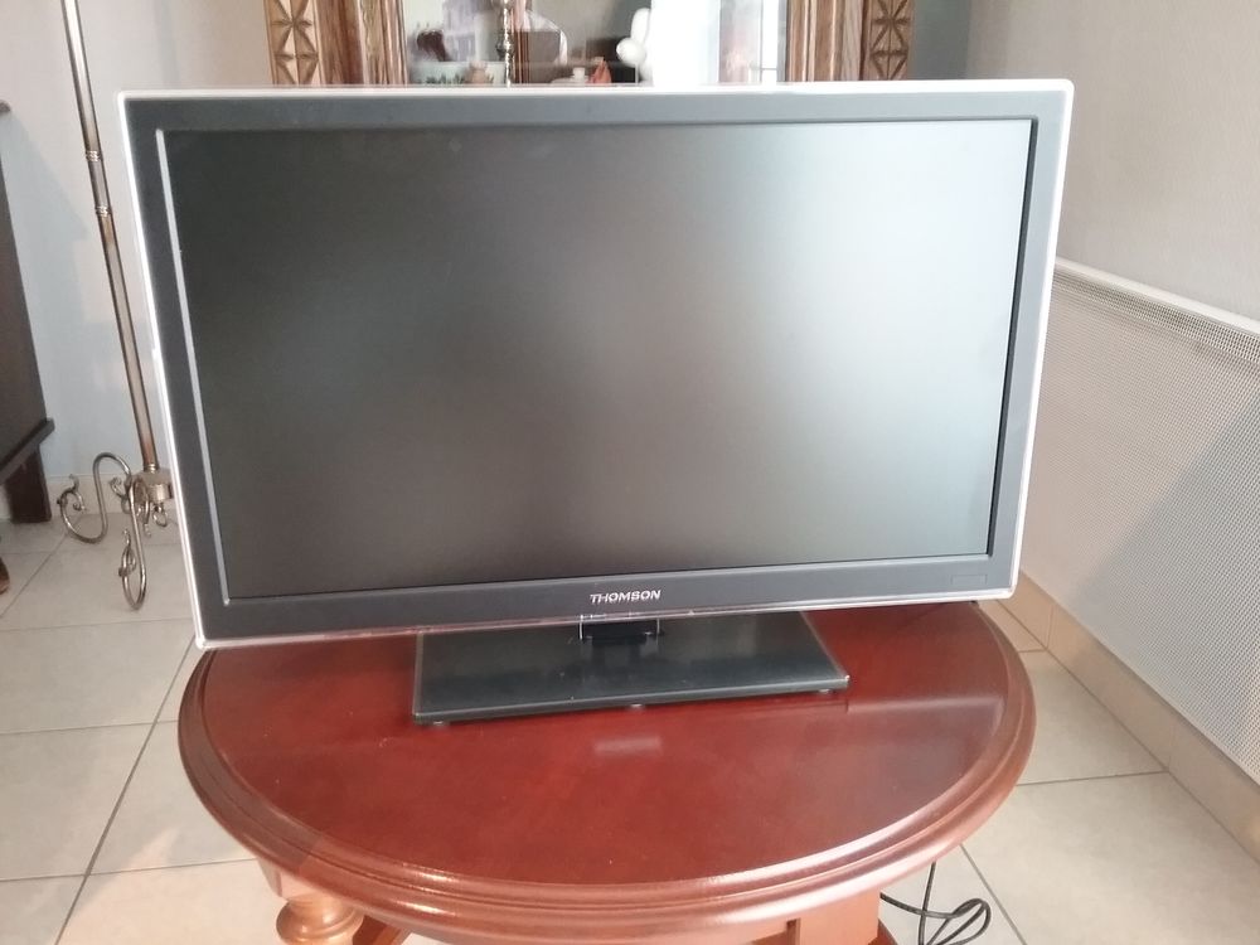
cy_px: 472
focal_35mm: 31
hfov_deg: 58.4
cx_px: 630
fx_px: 1128
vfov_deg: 45.4
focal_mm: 3.3
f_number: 2.2
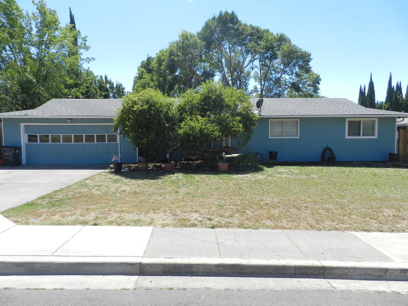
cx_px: 204
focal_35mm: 23
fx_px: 271
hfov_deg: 73.9
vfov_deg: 58.9
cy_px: 153
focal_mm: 4
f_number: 3.4
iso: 160
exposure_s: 1/1000
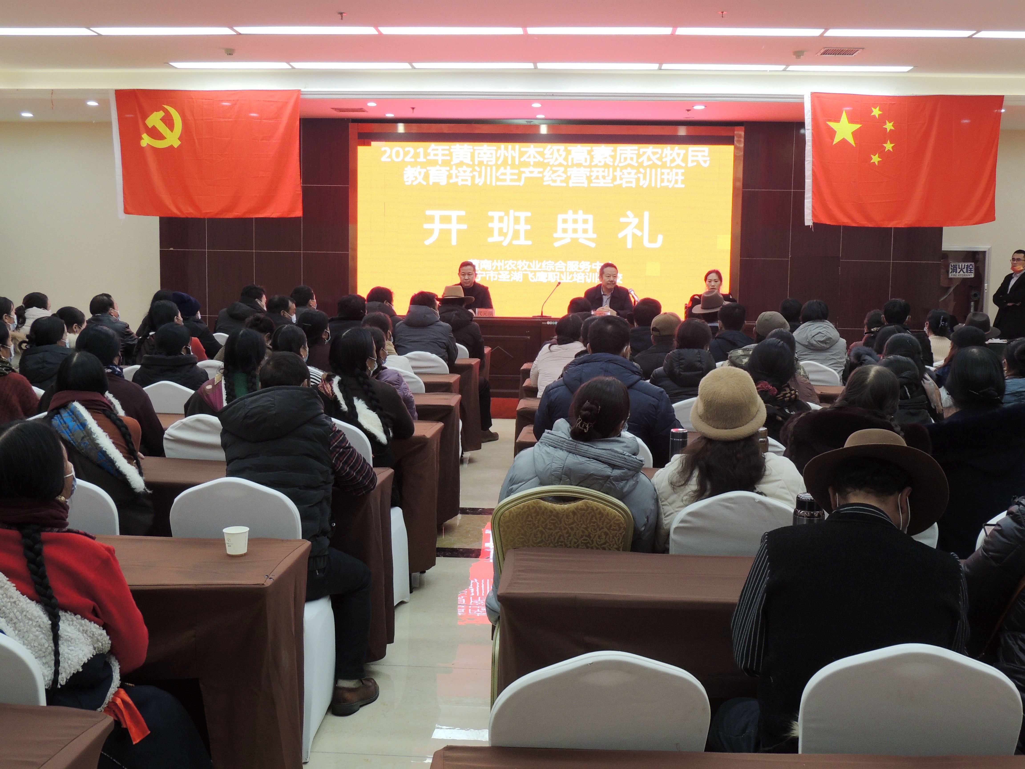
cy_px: 384
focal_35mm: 40
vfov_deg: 36.0
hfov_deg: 46.8
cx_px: 512
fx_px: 1184
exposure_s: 1/50
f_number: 3.3
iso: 180
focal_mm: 7.1
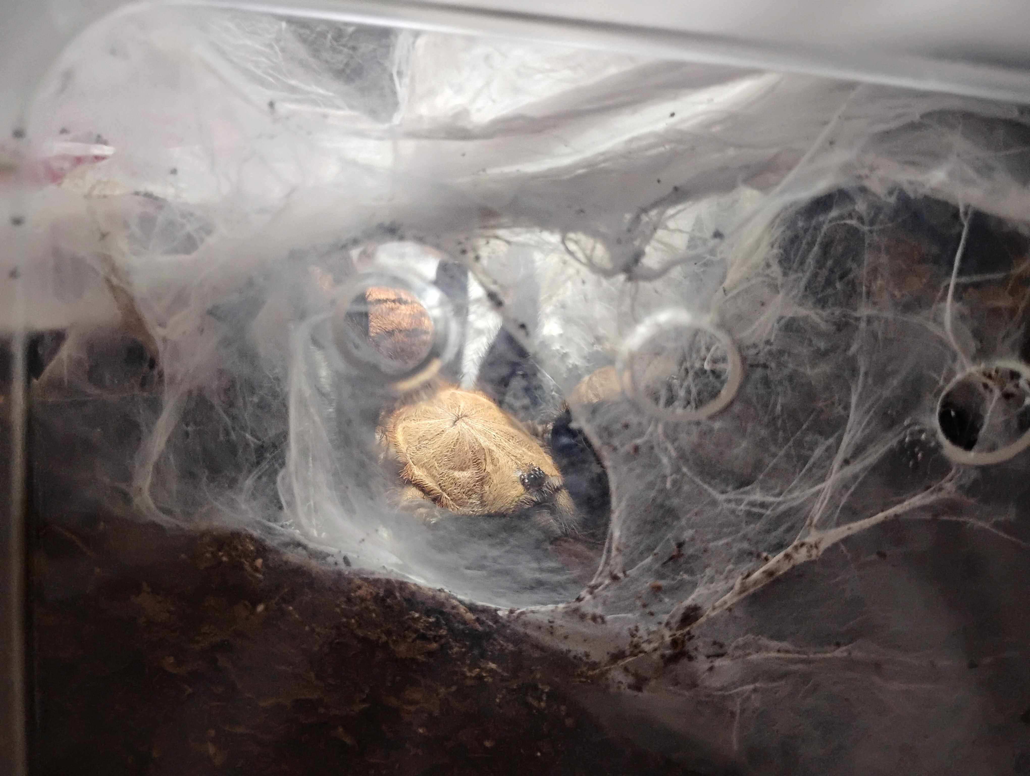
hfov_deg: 63.4
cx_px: 515
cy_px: 388
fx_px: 834
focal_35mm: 28
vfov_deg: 49.9
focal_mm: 4.26
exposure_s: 1/60
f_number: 1.8
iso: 644
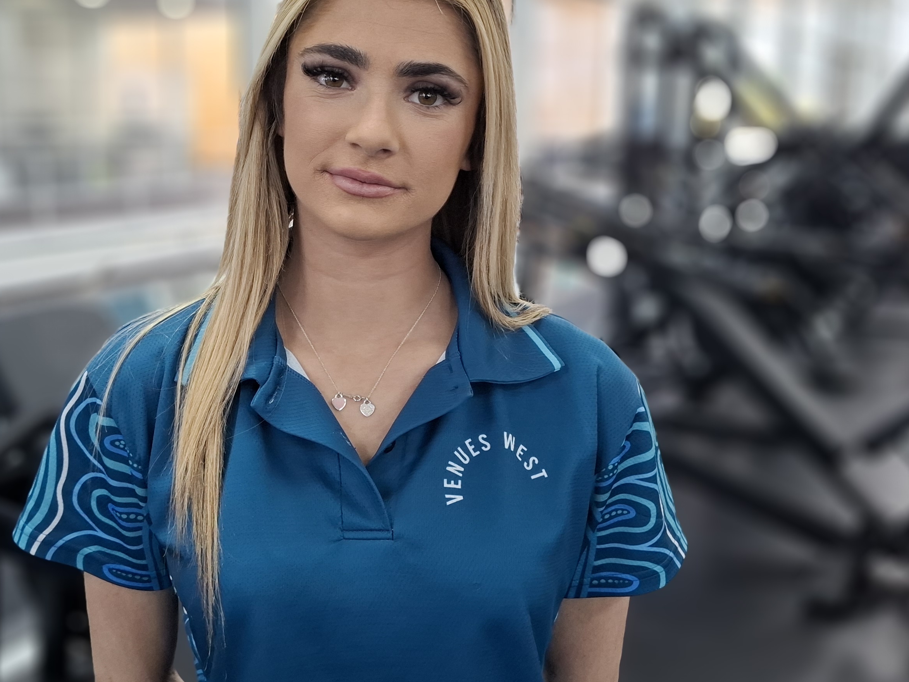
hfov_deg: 46.6
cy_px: 307
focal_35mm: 40
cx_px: 371
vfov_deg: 35.9
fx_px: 1050
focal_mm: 5.54
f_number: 1.8
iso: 200
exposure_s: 1/100
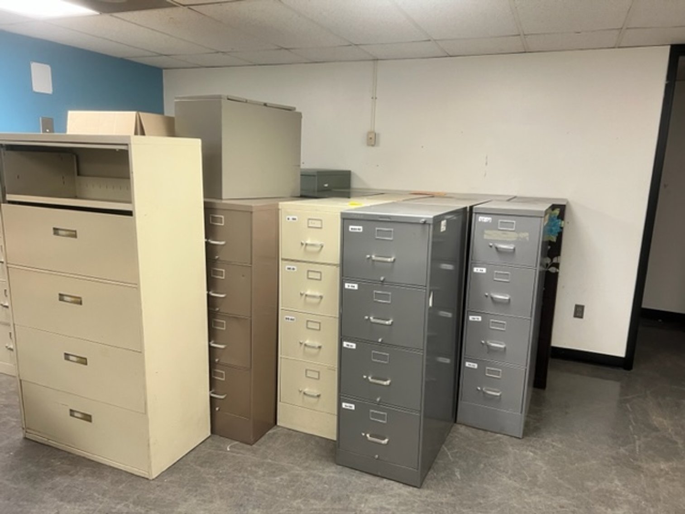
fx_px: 515
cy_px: 257
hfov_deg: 67.3
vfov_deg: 53.1
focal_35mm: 26
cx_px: 342
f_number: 1.5
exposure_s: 1/60
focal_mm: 5.7
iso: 100
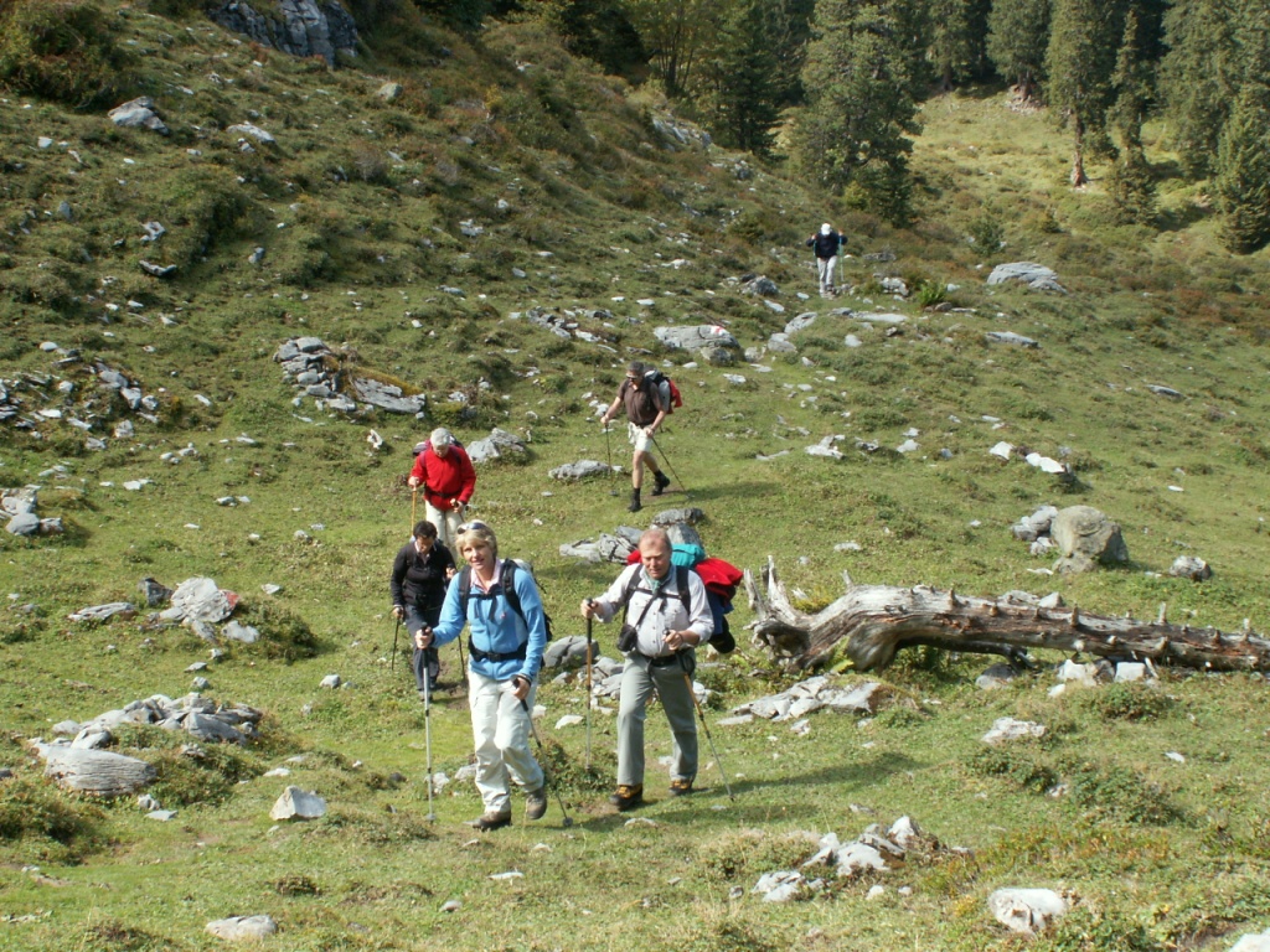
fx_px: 2275
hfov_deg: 31.2
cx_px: 635
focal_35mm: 62
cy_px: 476
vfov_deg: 23.7
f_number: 7.1
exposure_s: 1/60
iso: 50
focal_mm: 10.36
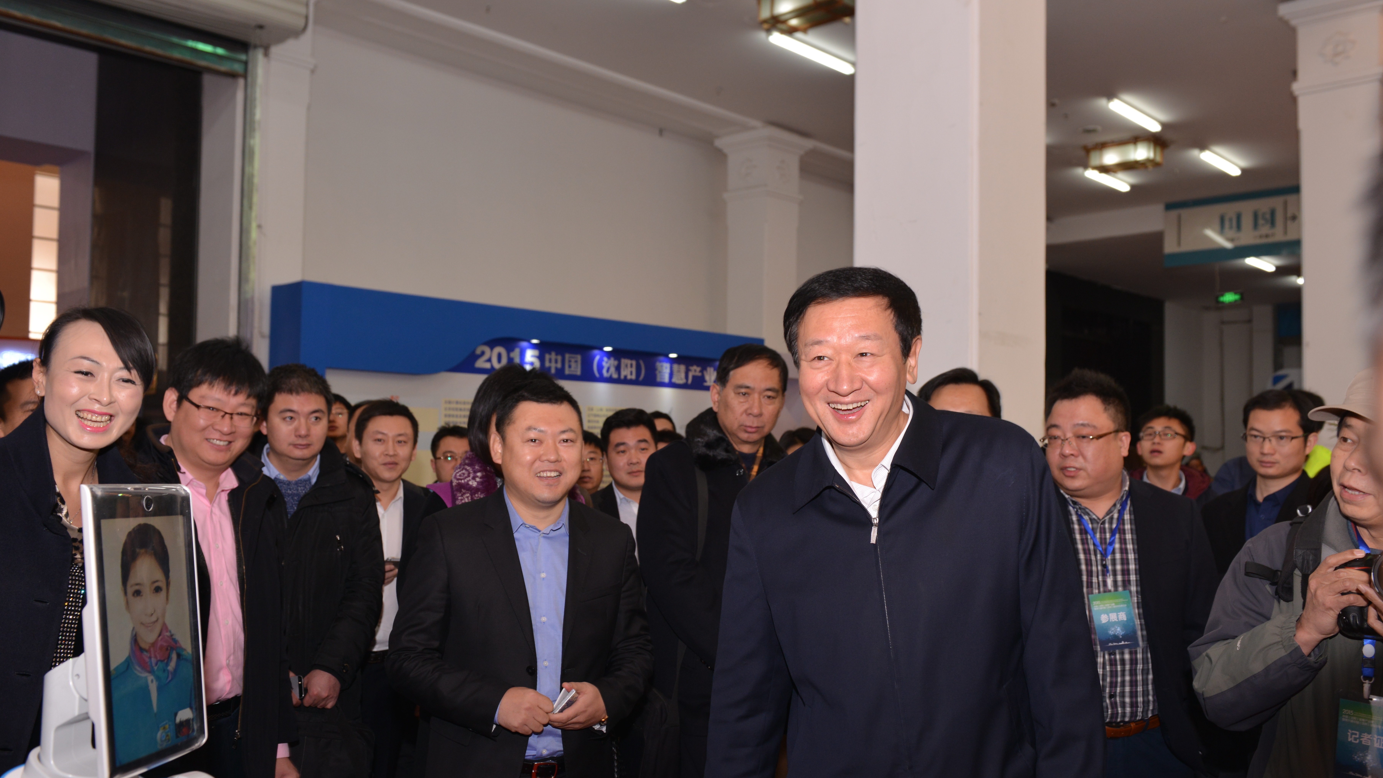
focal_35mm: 33
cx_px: 698
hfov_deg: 59.5
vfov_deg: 35.5
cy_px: 455
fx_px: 1210
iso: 640
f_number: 6.3
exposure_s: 1/60
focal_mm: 31
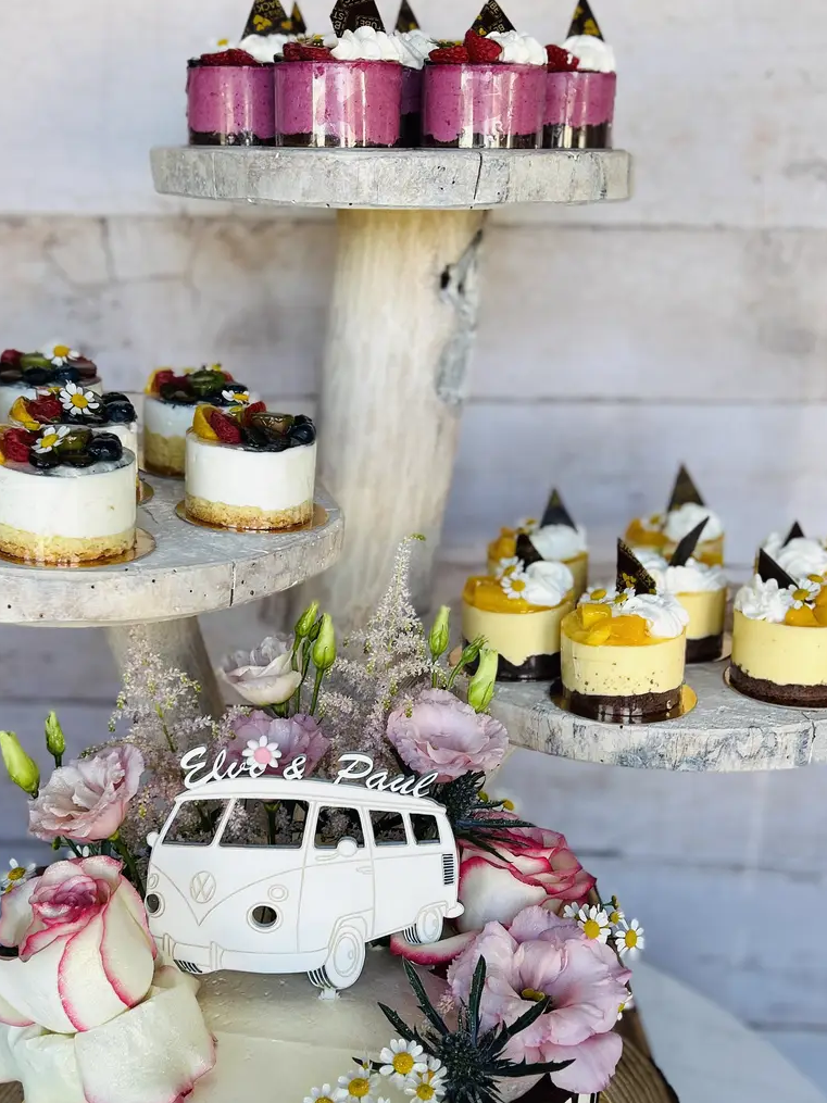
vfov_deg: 45.6
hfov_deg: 35.1
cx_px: 351
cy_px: 639
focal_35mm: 41
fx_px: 1306
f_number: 1.5
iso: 40
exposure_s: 1/121
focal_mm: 5.7
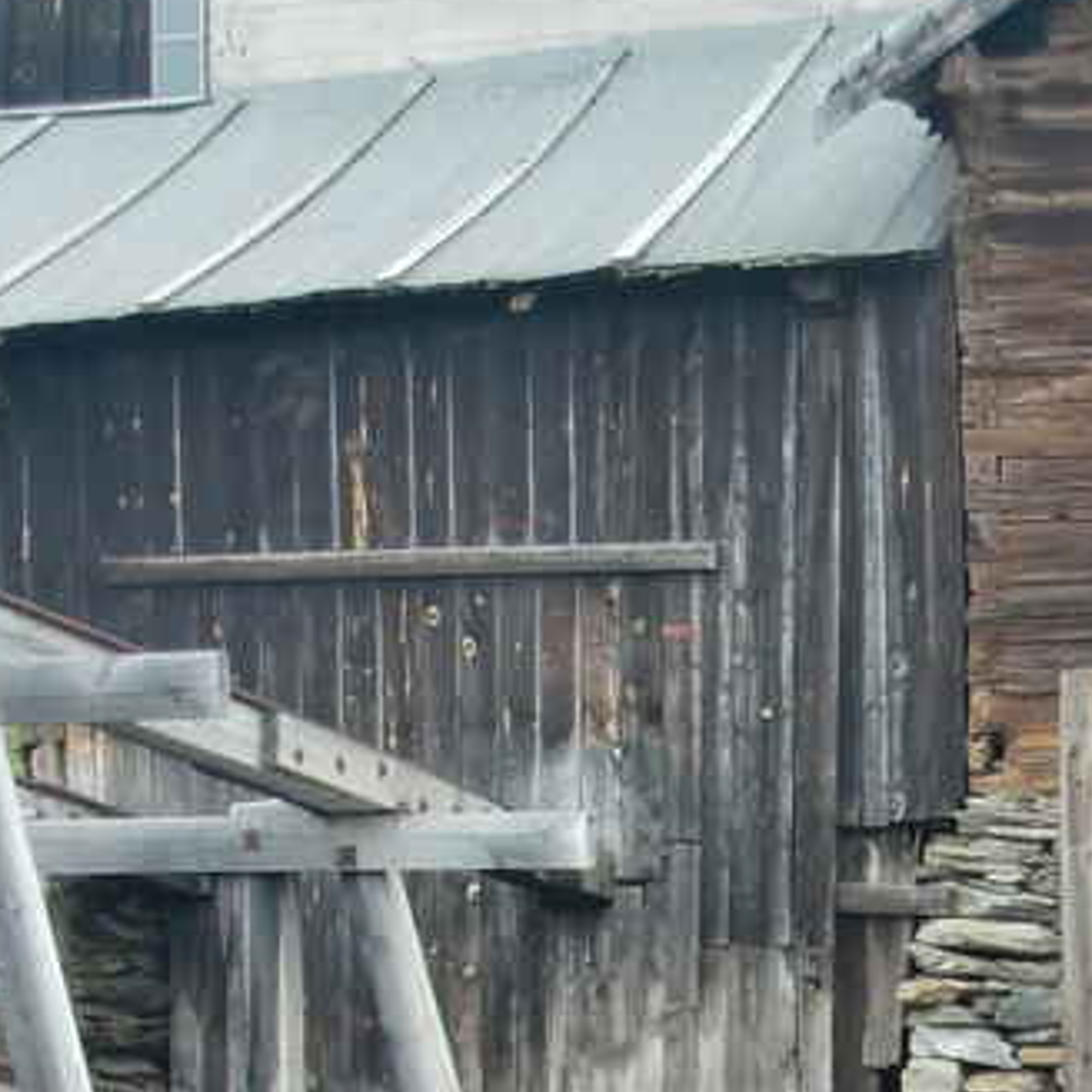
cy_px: 1209
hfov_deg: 14.0
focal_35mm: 123
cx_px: 1102
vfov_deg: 13.9
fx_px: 4390
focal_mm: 6.66
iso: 64
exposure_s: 1/100
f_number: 3.9
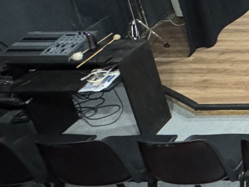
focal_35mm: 59
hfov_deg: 20.4
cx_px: 470
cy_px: -28
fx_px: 424
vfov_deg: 23.1
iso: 1000
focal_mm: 2.22
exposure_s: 1/60
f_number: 2.2
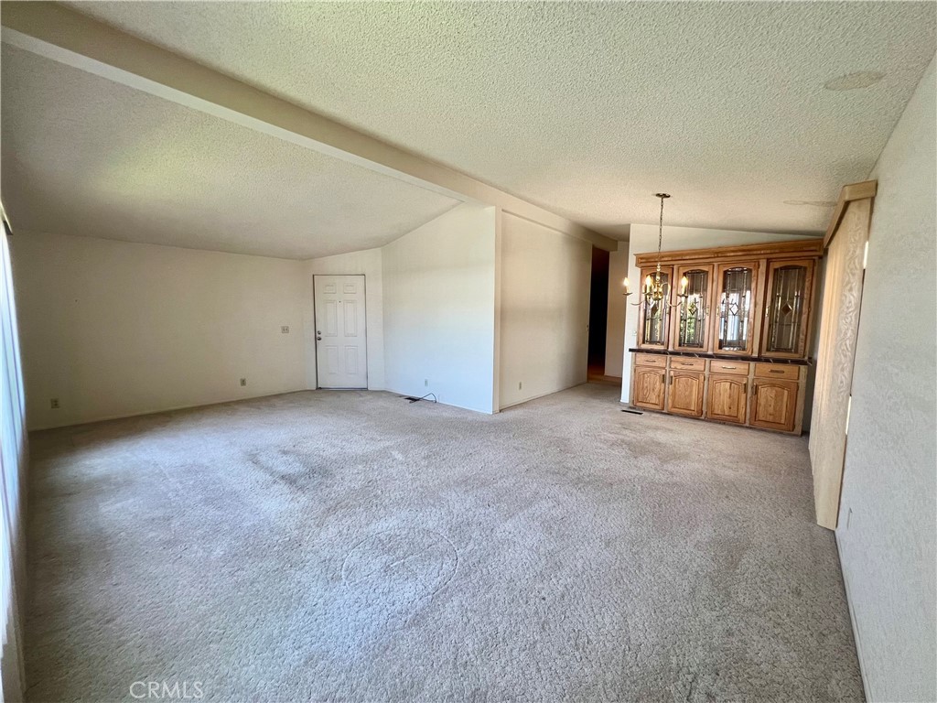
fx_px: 352
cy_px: 352
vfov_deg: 89.9
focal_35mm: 13
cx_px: 468
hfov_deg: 106.2
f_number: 1.8
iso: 200
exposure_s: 1/120
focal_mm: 1.57
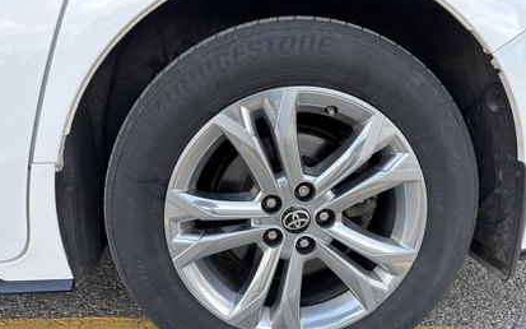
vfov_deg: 44.3
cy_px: 194
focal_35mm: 28
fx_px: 401
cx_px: 262
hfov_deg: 66.5
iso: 80
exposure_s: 1/121
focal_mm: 5.96
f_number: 1.6
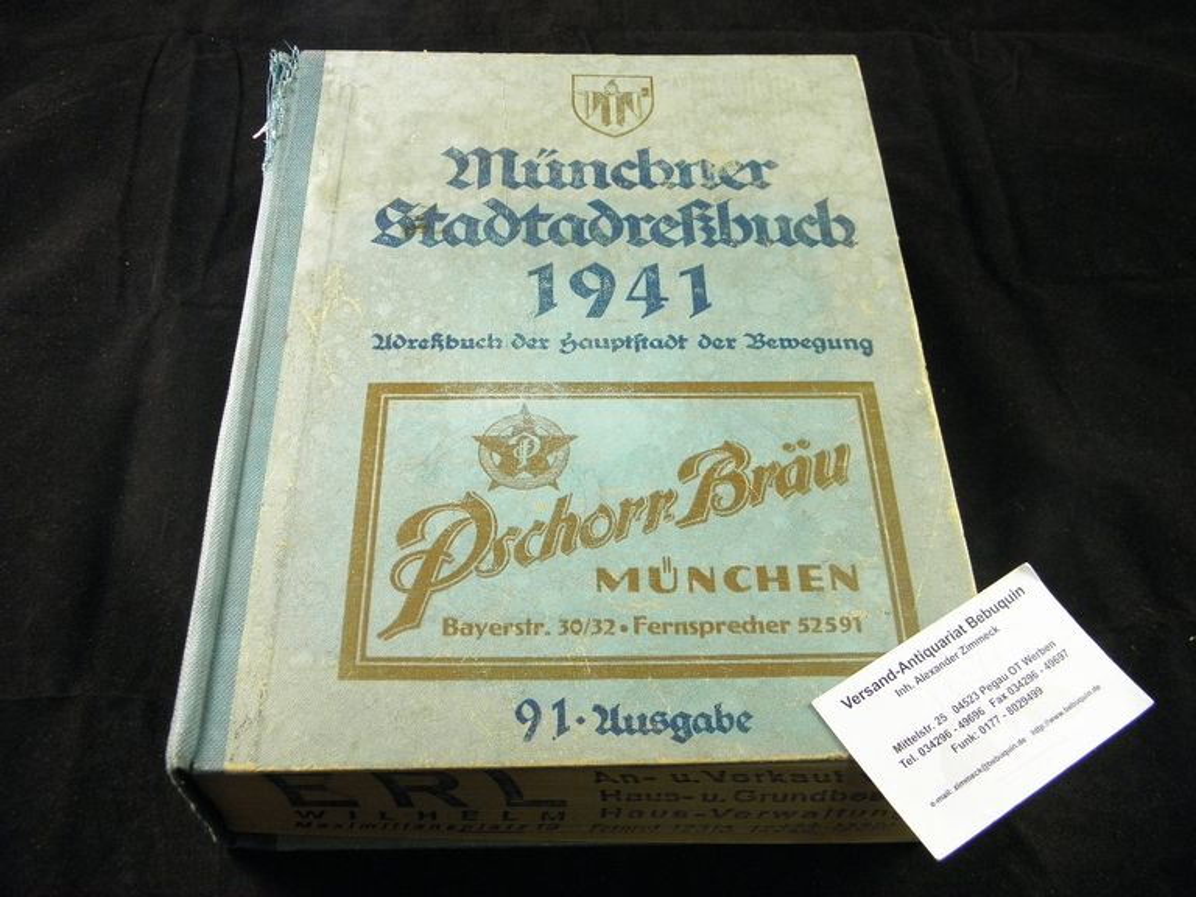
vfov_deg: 41.8
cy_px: 448
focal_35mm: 34
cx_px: 598
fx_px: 1175
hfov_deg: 54.0
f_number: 3.7
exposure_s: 1/25
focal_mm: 6.2
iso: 200
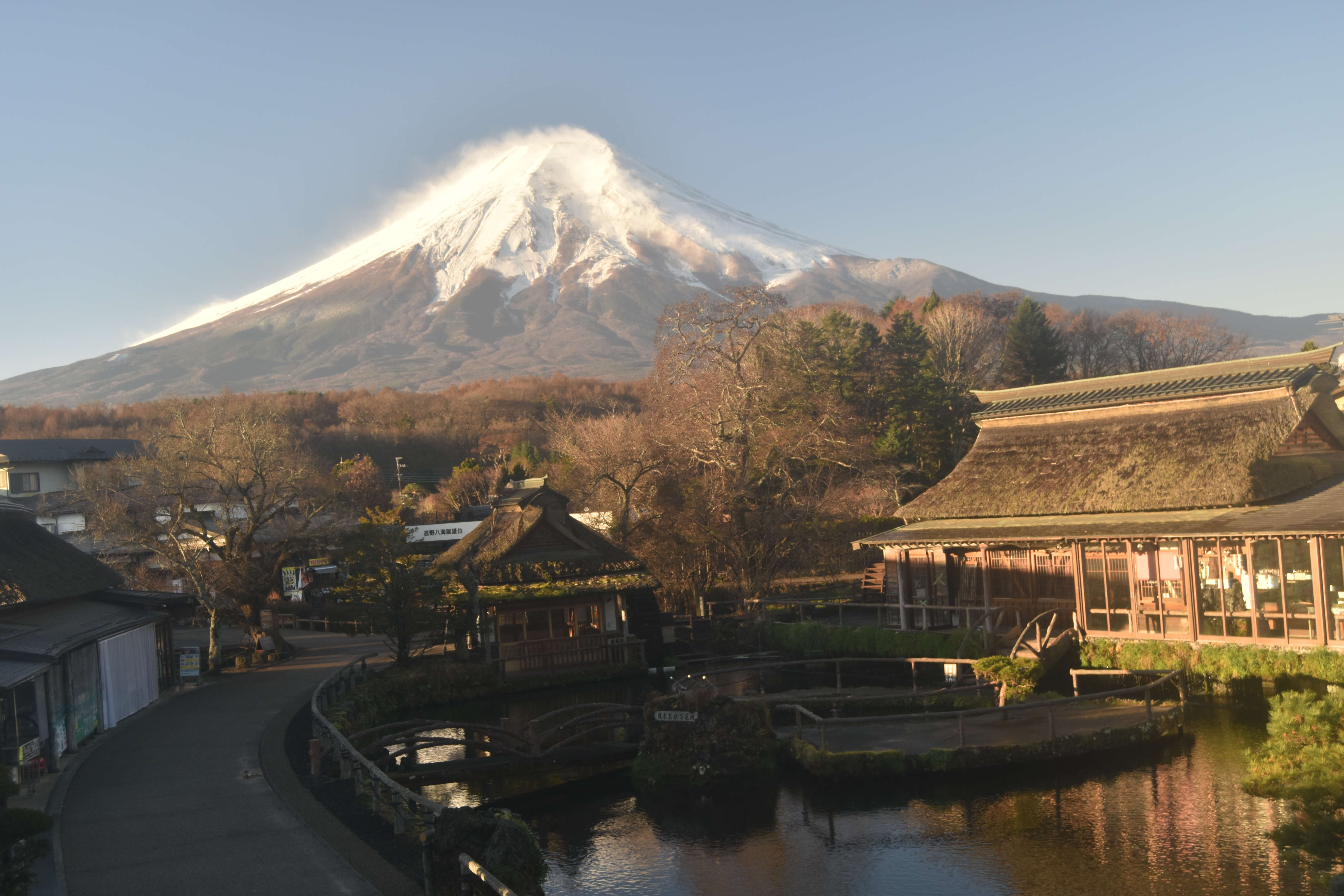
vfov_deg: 28.9
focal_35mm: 46
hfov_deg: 42.3
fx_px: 1736
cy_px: 448
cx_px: 672
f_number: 5
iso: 200
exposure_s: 1/100
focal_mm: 31
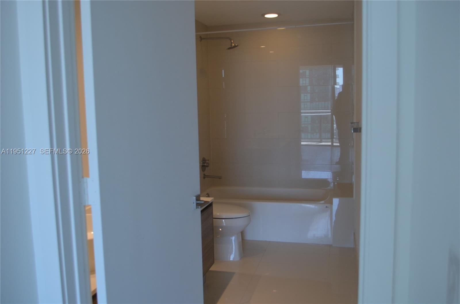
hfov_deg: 57.3
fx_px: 421
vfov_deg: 39.8
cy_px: 152
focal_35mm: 33
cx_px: 230
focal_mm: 22
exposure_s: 1/80
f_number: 4.5
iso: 400
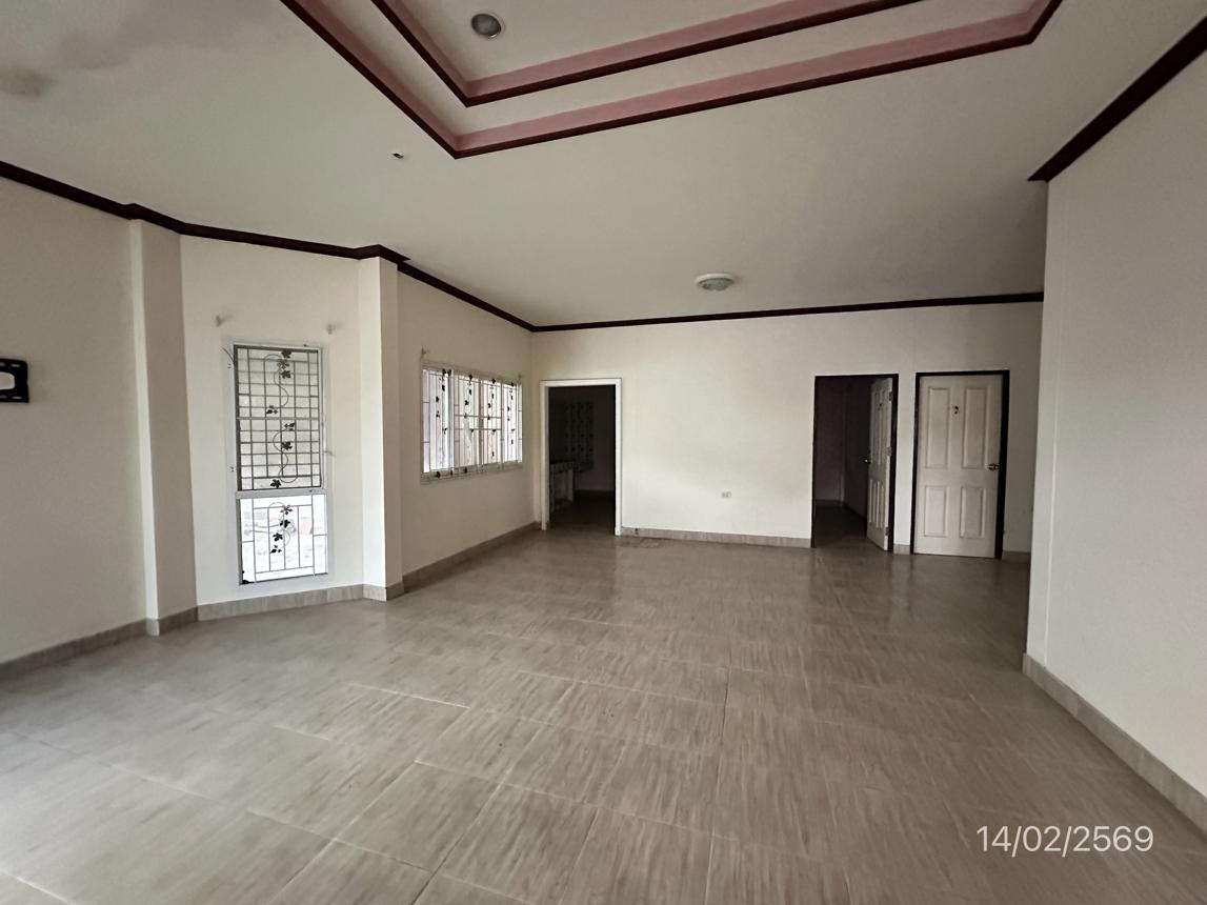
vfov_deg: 85.7
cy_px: 452
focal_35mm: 14
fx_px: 488
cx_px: 604
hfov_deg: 102.1
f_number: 2.2
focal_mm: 2.22
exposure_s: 1/55
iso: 1250
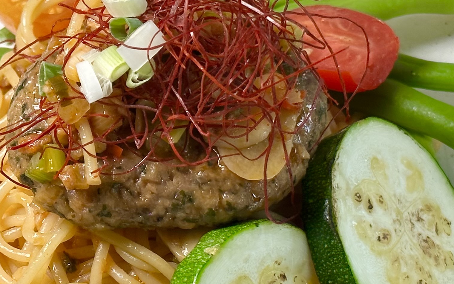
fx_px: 1670
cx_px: 139
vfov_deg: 9.7
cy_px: 224
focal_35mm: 135
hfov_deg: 15.4
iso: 50
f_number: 1.78
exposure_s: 1/103
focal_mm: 6.86
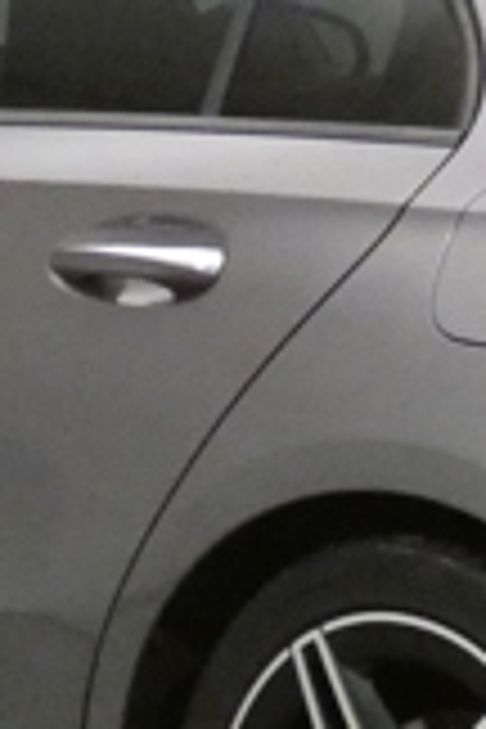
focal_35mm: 298
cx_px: 216
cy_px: 544
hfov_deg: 4.6
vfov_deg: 6.9
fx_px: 6034
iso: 1600
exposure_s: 1/60
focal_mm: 10.4
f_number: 4.1
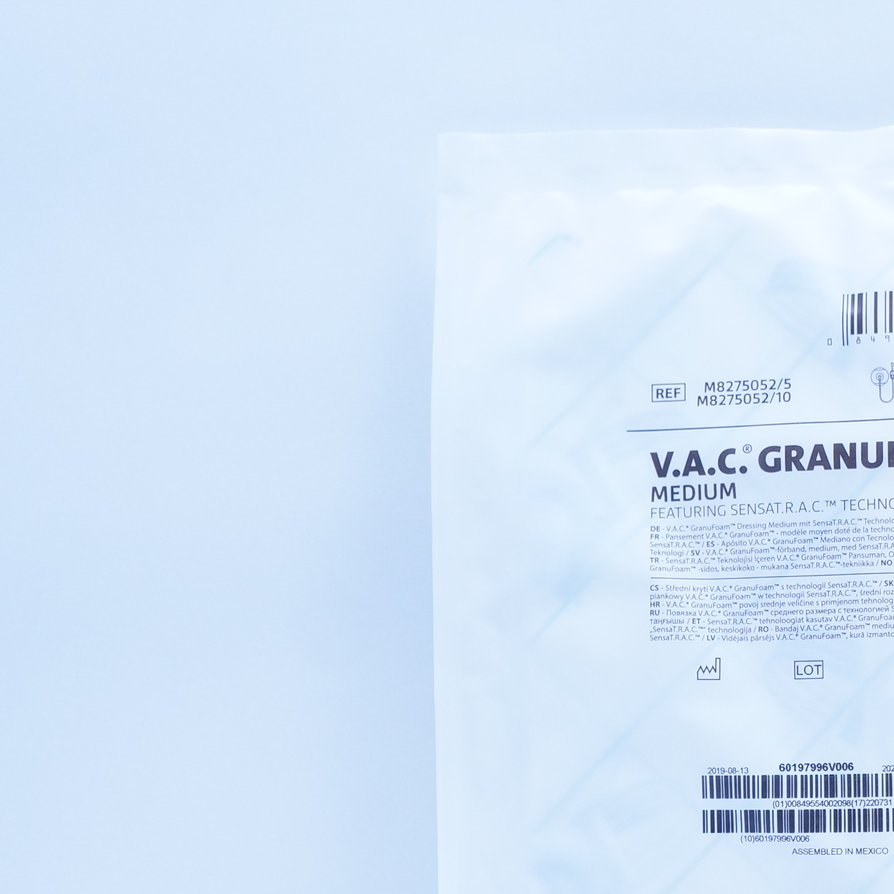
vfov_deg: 23.6
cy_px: 716
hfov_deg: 22.9
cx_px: 905
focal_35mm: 72
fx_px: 2108
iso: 800
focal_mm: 21
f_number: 4.5
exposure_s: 1/200
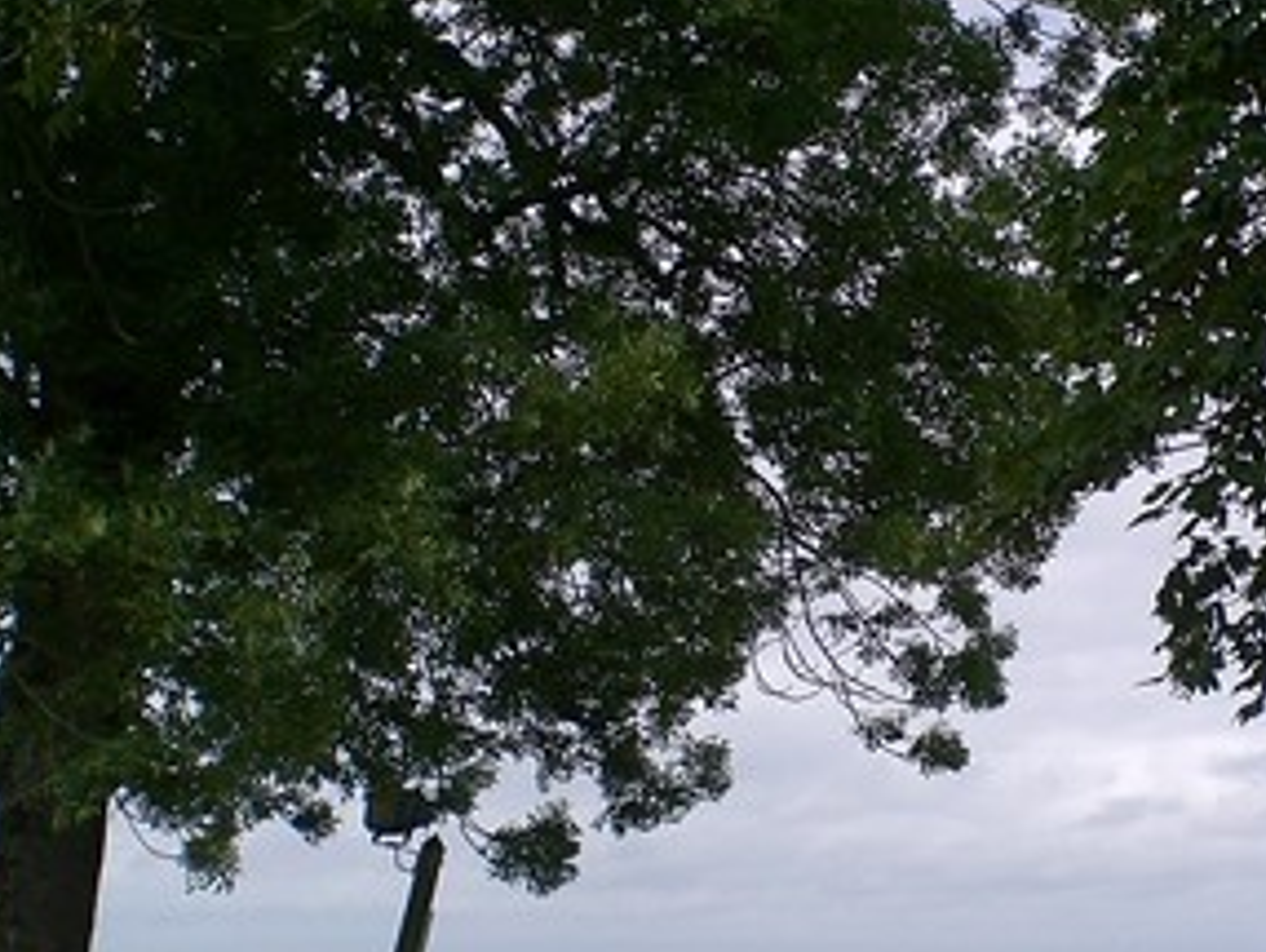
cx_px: 969
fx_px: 3111
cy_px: 748
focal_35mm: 85
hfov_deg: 22.8
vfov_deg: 17.3
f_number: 4.4
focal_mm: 6.3
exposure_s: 1/500
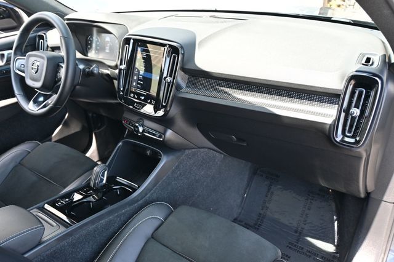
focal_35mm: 31
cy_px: 131
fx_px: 336
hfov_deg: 60.7
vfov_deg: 42.6
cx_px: 197
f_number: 3.8
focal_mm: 20.5
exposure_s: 1/125
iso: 450
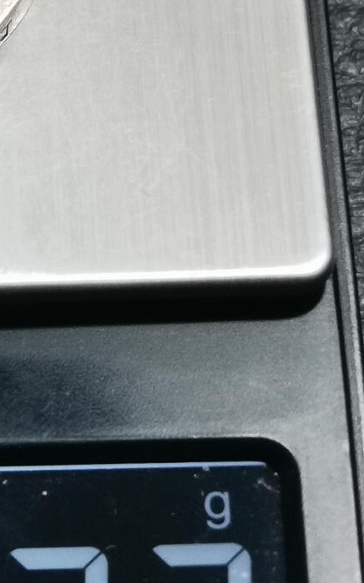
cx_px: -109
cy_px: 29
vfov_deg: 13.6
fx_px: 2414
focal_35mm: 152
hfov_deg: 8.5
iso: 200
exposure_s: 1/100
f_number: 1.9
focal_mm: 6.67
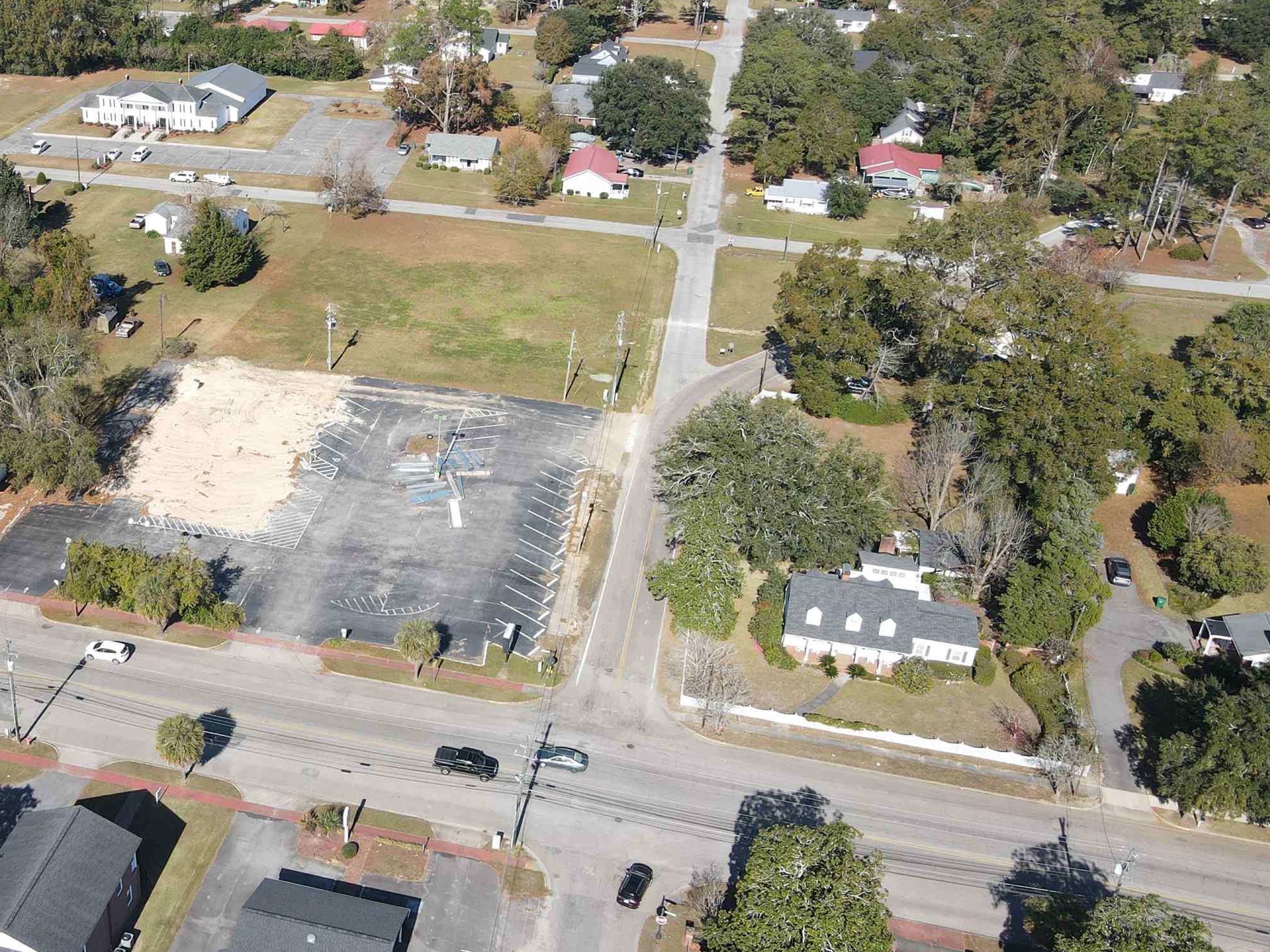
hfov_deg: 47.9
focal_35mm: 37
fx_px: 1357
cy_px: 467
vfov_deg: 38.7
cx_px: 292
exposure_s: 1/500
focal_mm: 4.5
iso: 110
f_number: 2.8
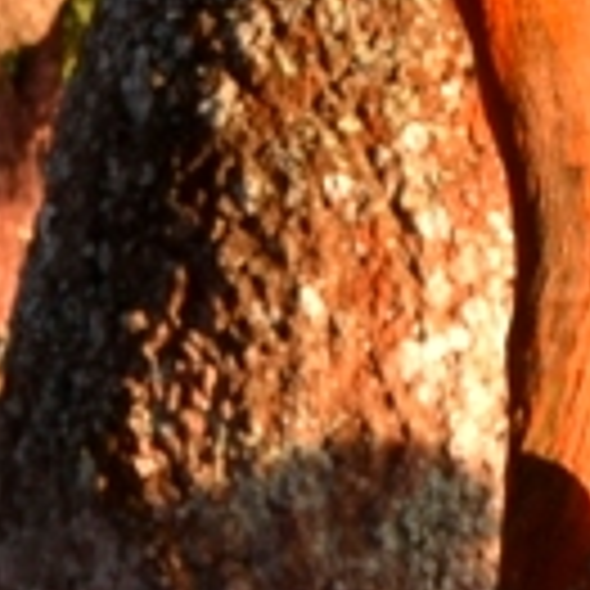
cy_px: -610
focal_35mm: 311
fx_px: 5997
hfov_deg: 5.5
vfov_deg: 5.5
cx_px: 1162
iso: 110
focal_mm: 24
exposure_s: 1/125
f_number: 5.6
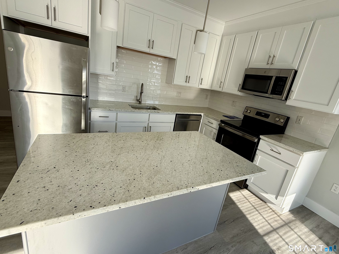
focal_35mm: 14
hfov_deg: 102.1
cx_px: 170
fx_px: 137
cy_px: 127
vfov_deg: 85.7
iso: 50
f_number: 2.2
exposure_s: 1/99
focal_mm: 2.22
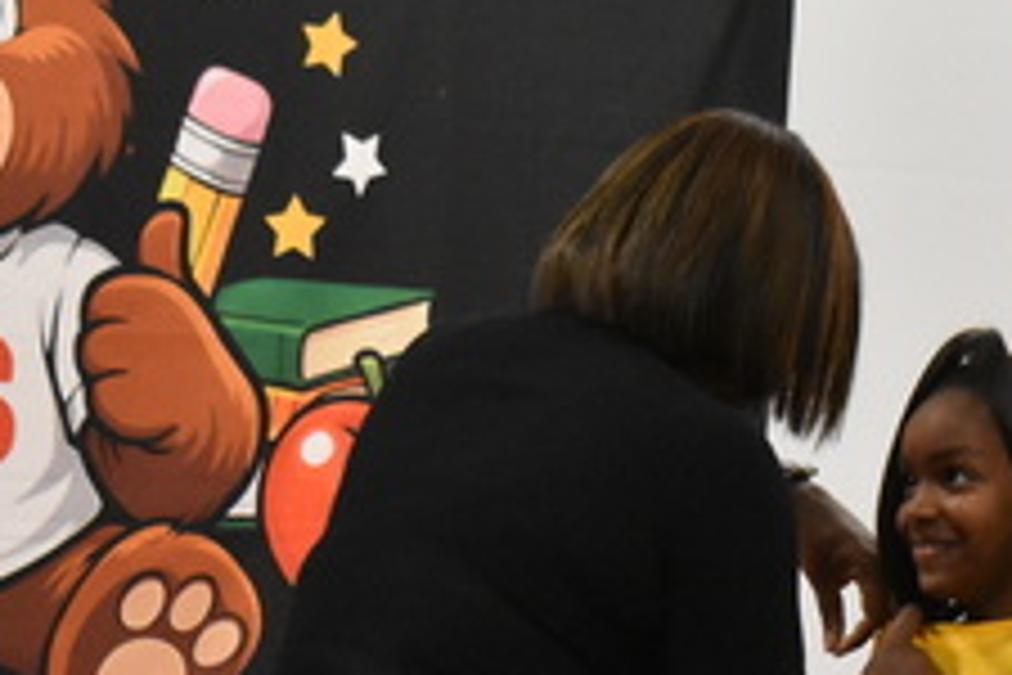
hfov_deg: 7.0
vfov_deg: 4.7
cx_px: 769
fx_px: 8258
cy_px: 706
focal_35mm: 294
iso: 4000
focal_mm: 55
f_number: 7.1
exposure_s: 1/100
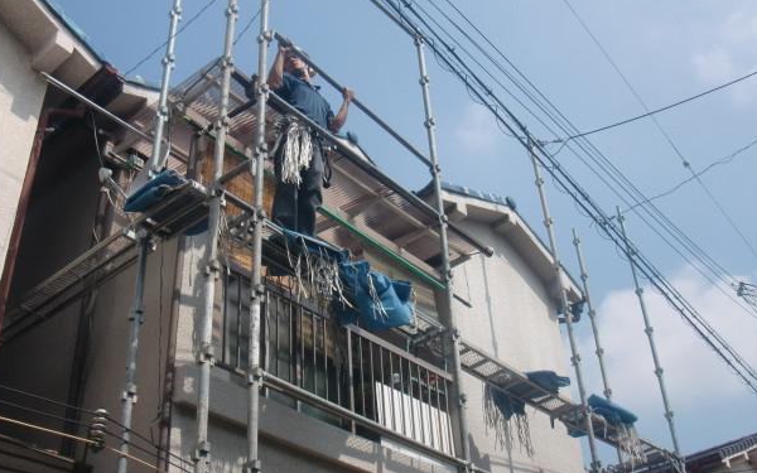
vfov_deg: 29.9
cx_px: 368
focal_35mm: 43
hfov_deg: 46.2
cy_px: 236
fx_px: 887
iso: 64
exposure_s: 1/640
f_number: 3.9
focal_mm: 6.66
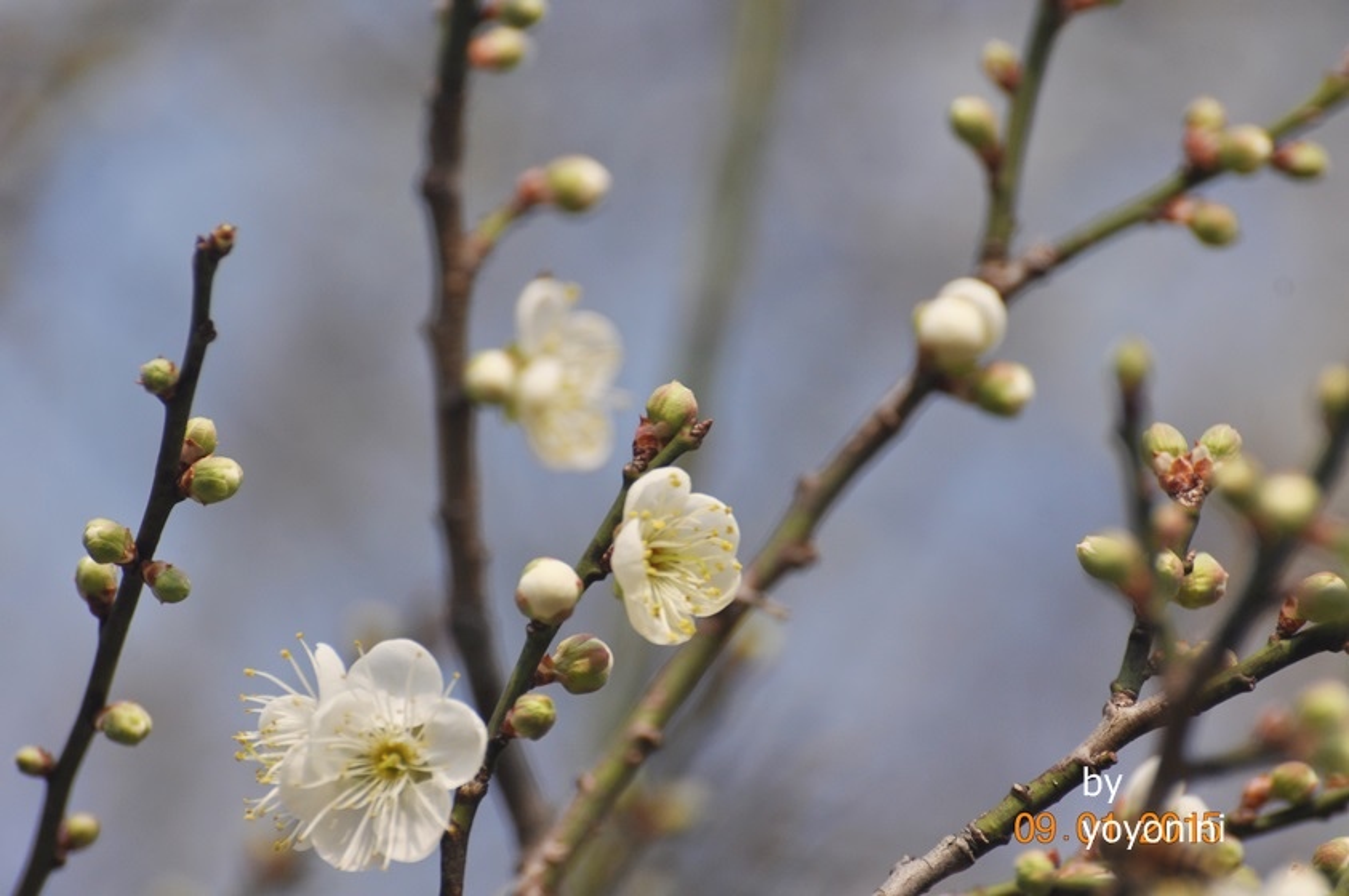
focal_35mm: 360
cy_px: 448
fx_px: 13474
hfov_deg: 5.7
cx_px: 674
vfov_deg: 3.8
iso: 200
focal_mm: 240
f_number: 8
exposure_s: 1/640
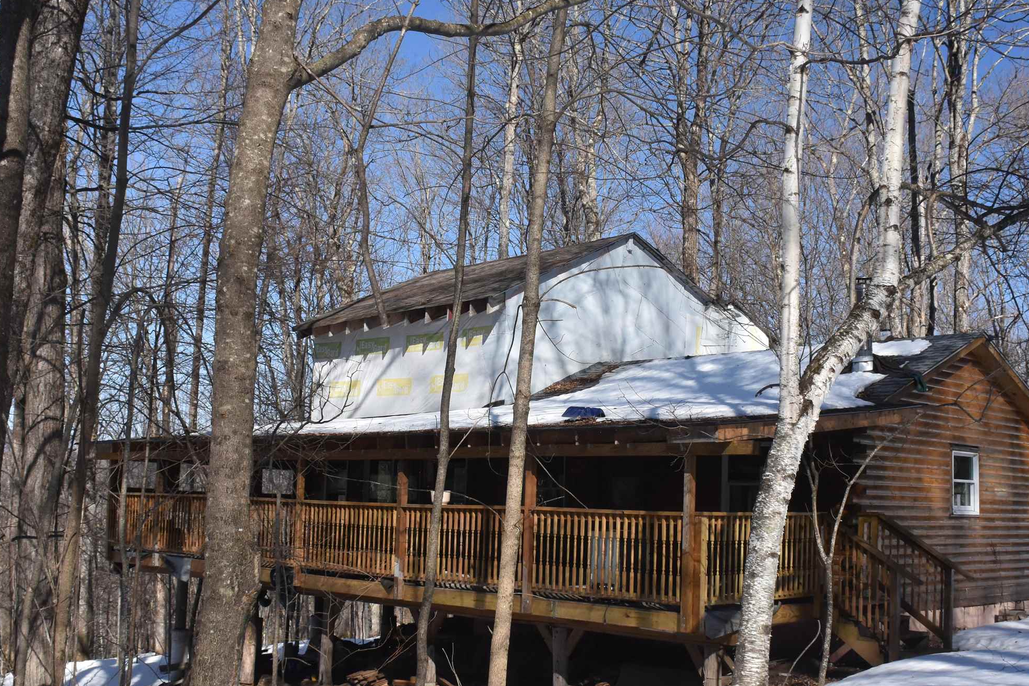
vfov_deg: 31.9
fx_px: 1200
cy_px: 369
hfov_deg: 46.4
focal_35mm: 42
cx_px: 535
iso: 720
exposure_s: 1/500
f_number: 8
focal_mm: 18
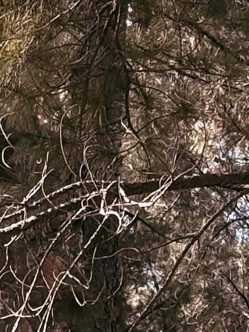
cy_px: 789
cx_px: -138
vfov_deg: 6.2
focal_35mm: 306
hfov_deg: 4.8
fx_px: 2934
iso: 50
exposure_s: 1/607
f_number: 1.6
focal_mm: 5.96
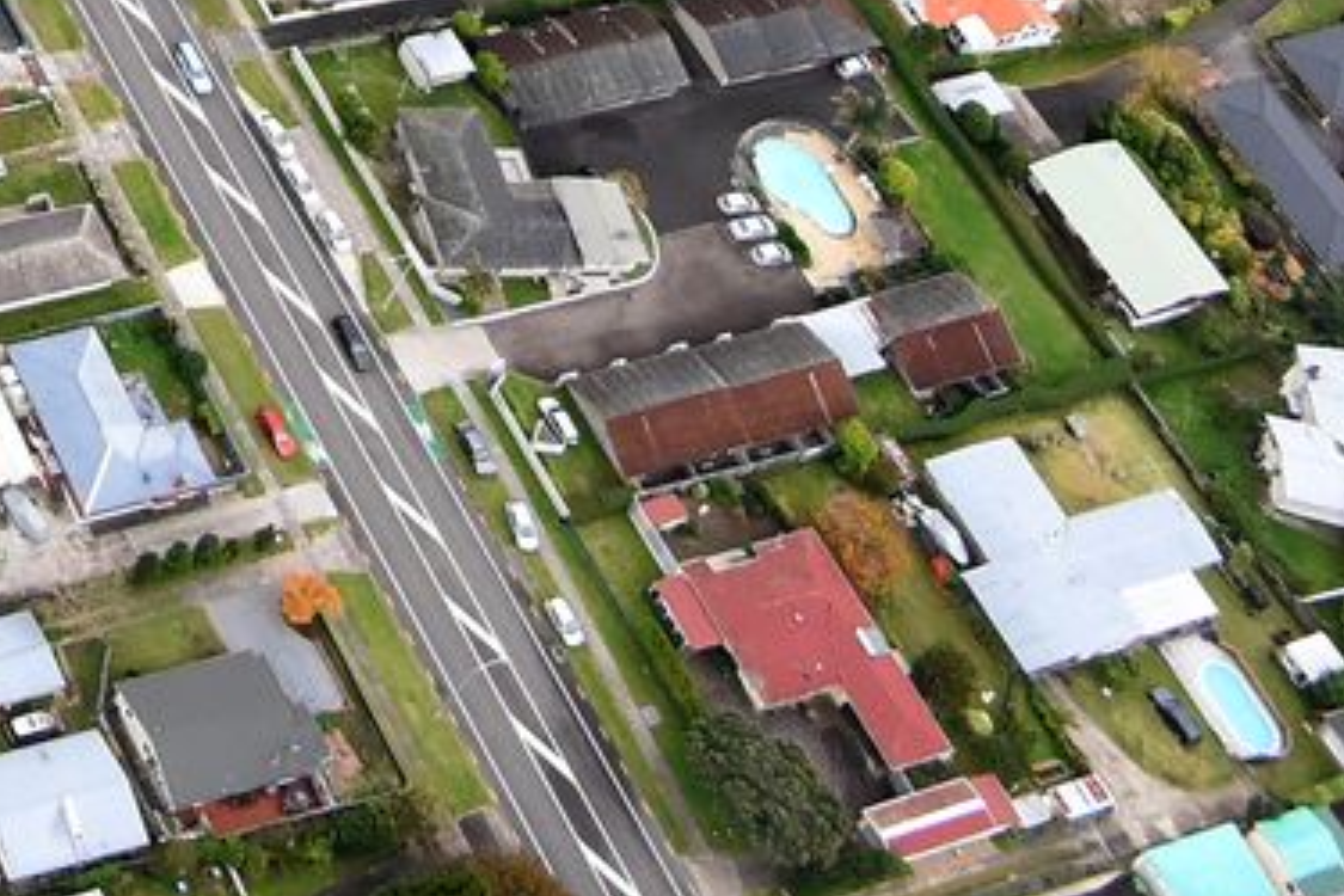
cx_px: -1208
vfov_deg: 12.4
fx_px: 3061
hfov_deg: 18.3
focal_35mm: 82
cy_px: -1362
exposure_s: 1/1600
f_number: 5
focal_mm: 16
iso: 2200
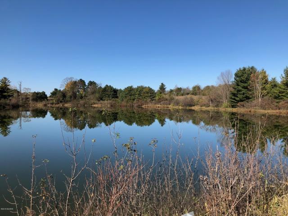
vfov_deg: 49.7
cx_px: 144
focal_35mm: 28
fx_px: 233
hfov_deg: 63.4
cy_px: 108
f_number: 1.8
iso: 20
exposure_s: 1/1779
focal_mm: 3.99
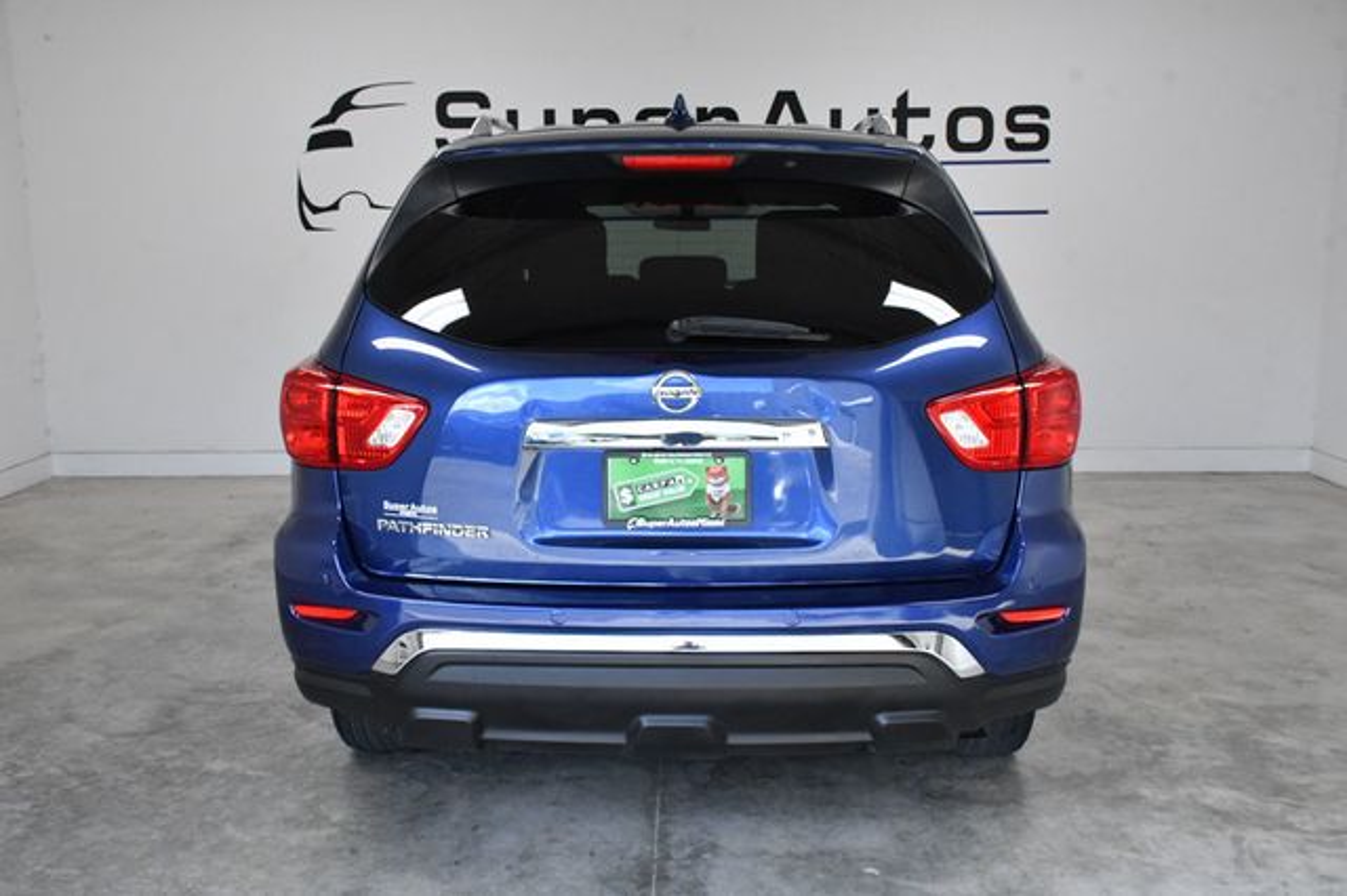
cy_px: 448
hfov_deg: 49.6
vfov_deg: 34.2
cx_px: 674
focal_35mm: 39
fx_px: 1458
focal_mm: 26
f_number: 10
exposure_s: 1/400
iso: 2500
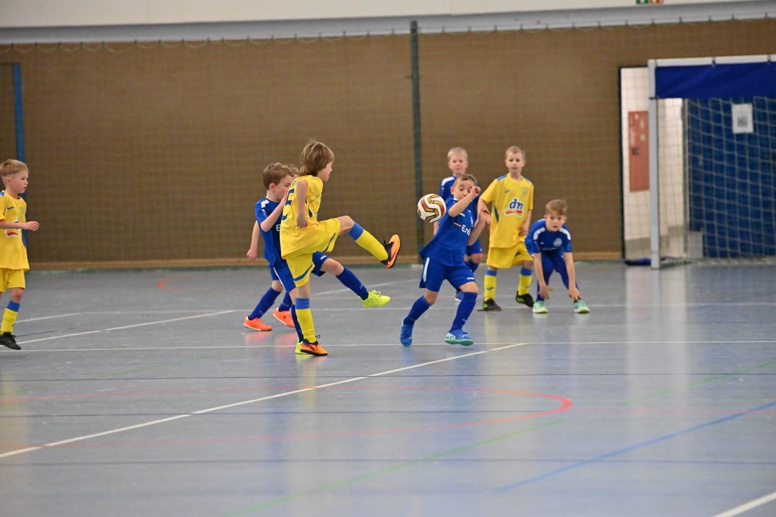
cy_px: 258
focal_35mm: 190
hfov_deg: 10.8
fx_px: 4095
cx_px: 388
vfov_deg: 7.2
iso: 8000
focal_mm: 190
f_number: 3.5
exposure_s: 1/1250
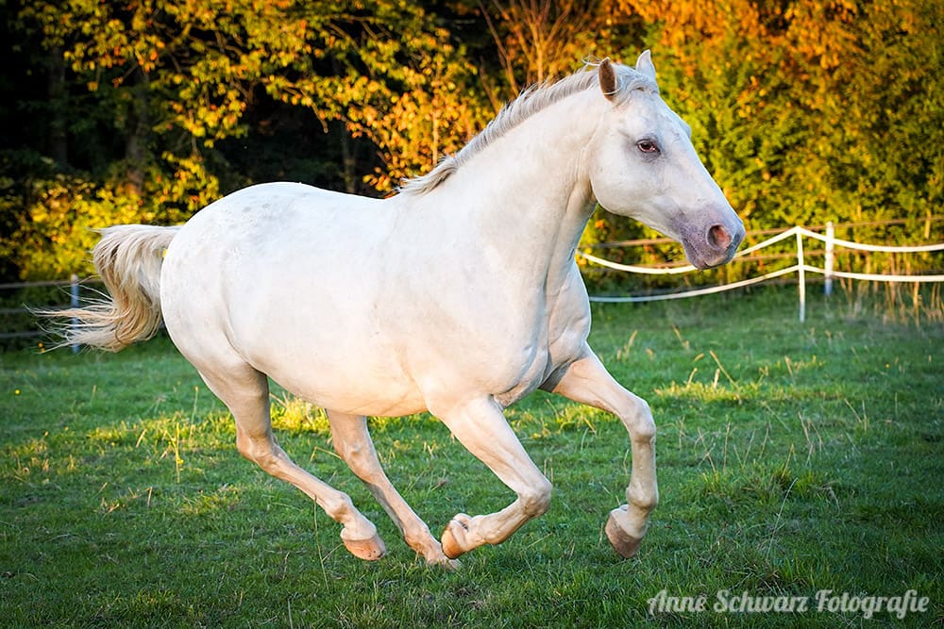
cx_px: 472
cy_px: 314
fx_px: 1967
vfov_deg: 18.2
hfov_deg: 27.0
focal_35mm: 75
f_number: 4
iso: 1000
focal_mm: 75
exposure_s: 1/2000
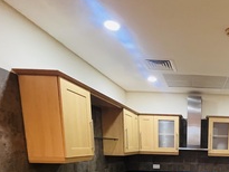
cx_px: 206
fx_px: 192
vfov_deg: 40.7
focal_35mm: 29
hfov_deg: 53.8
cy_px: 180
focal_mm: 1.57
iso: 500
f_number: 1.8
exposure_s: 1/50
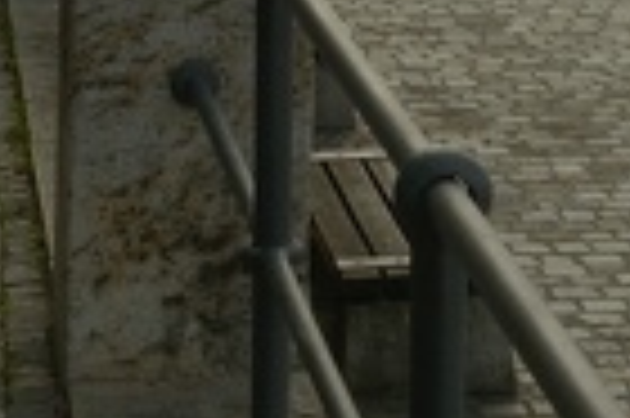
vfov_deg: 6.7
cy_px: -440
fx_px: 3461
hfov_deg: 10.1
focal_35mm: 198
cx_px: 900
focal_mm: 35
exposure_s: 1/100
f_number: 16
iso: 200
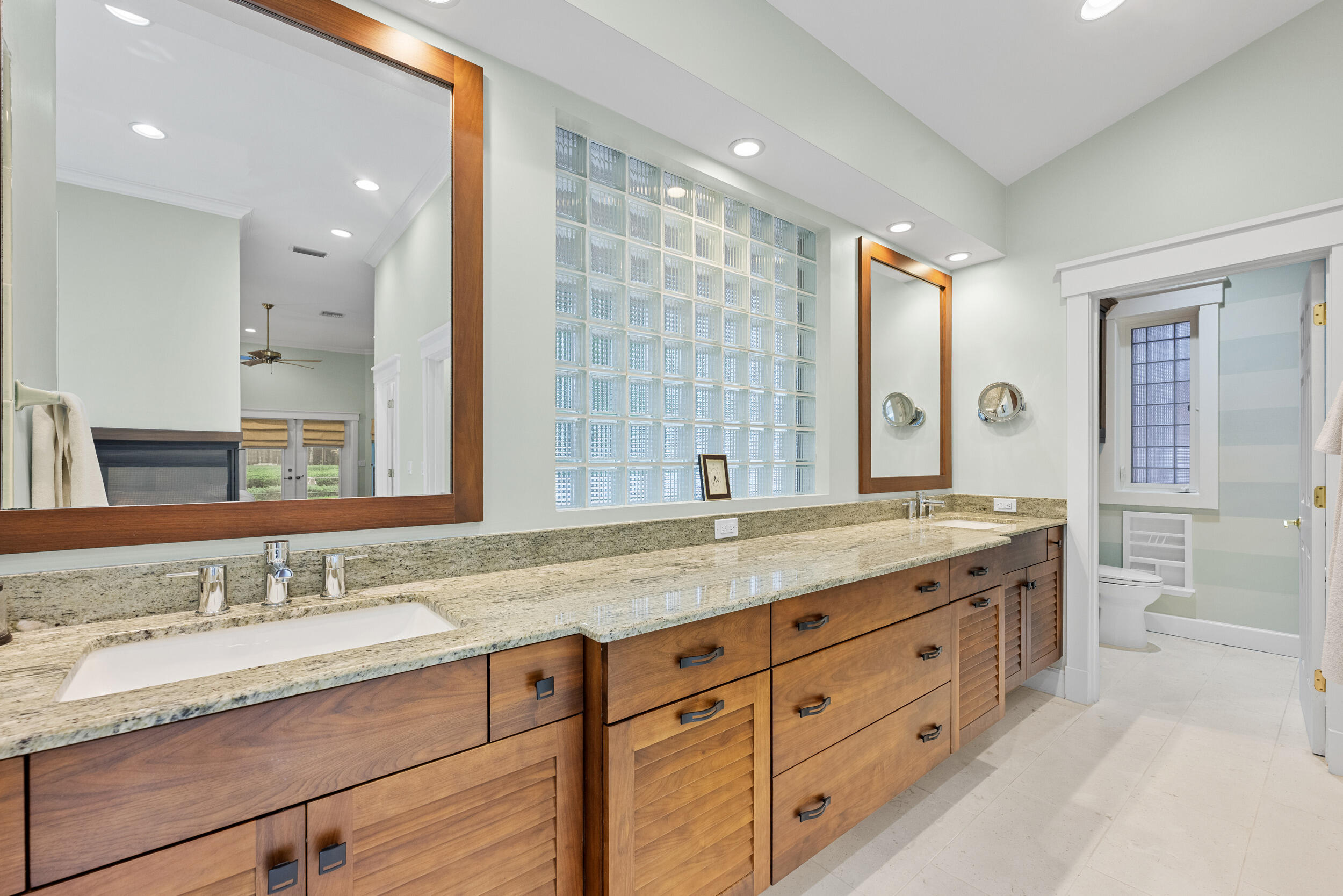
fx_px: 522
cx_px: 672
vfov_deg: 81.2
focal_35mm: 14
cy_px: 448
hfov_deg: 104.3
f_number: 7.1
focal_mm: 14
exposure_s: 1/5
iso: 500
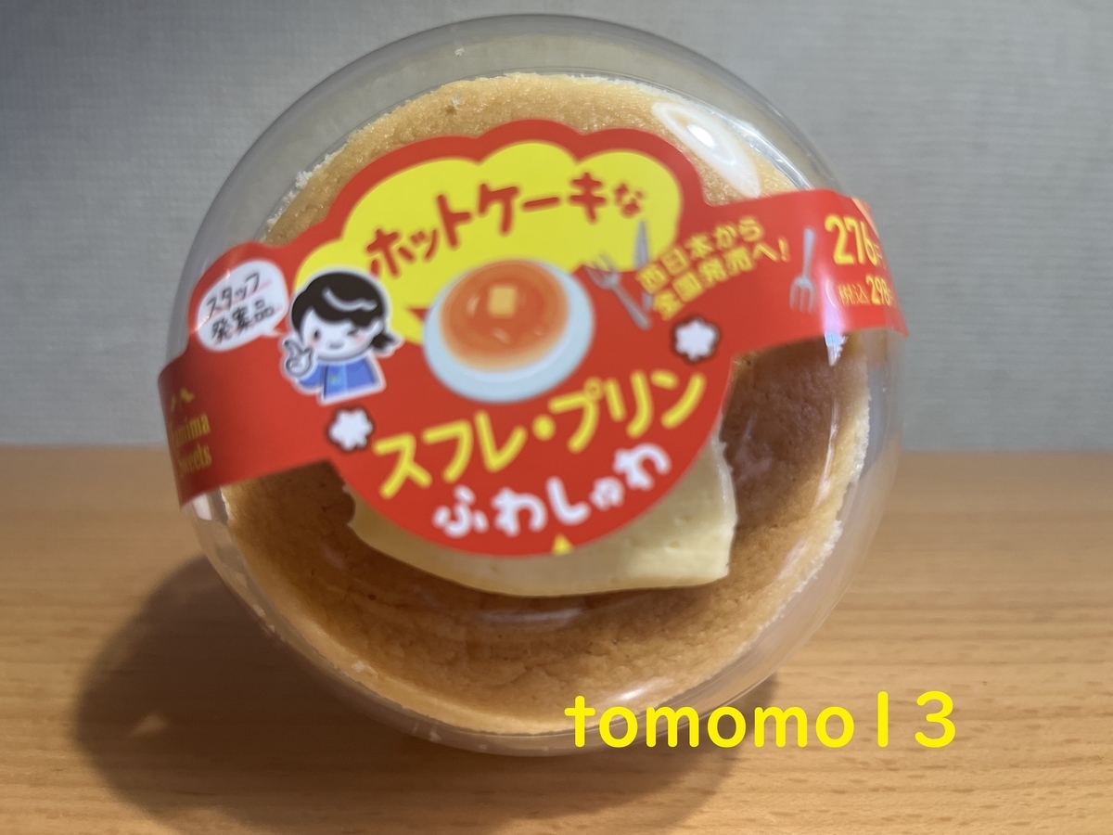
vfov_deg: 53.1
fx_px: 836
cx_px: 556
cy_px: 418
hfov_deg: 67.3
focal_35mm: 26
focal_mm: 5.1
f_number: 1.6
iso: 100
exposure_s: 1/100
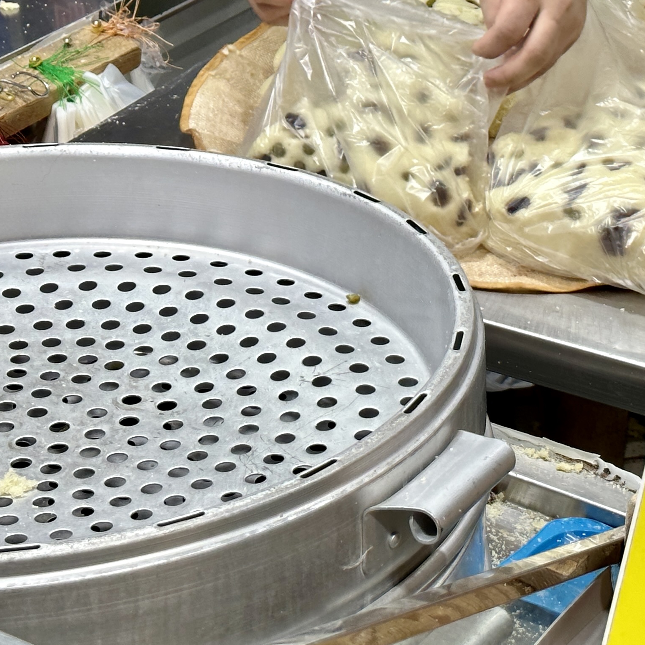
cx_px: 436
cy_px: 22
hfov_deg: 15.5
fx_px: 2361
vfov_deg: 15.3
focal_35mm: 112
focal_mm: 6.86
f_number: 1.78
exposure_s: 1/138
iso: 50
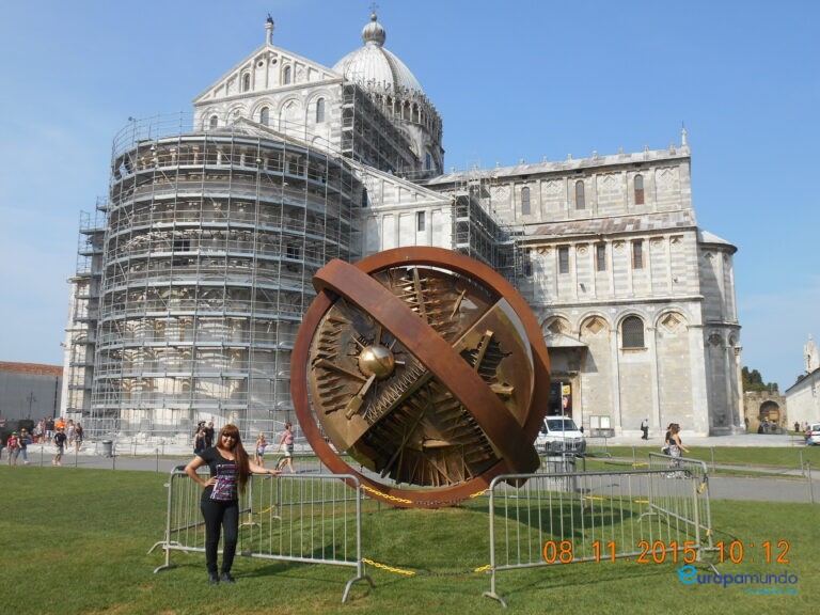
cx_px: 410
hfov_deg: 58.4
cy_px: 308
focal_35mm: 31
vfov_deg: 45.4
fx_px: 734
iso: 80
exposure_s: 1/800
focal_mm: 5.5
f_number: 3.6
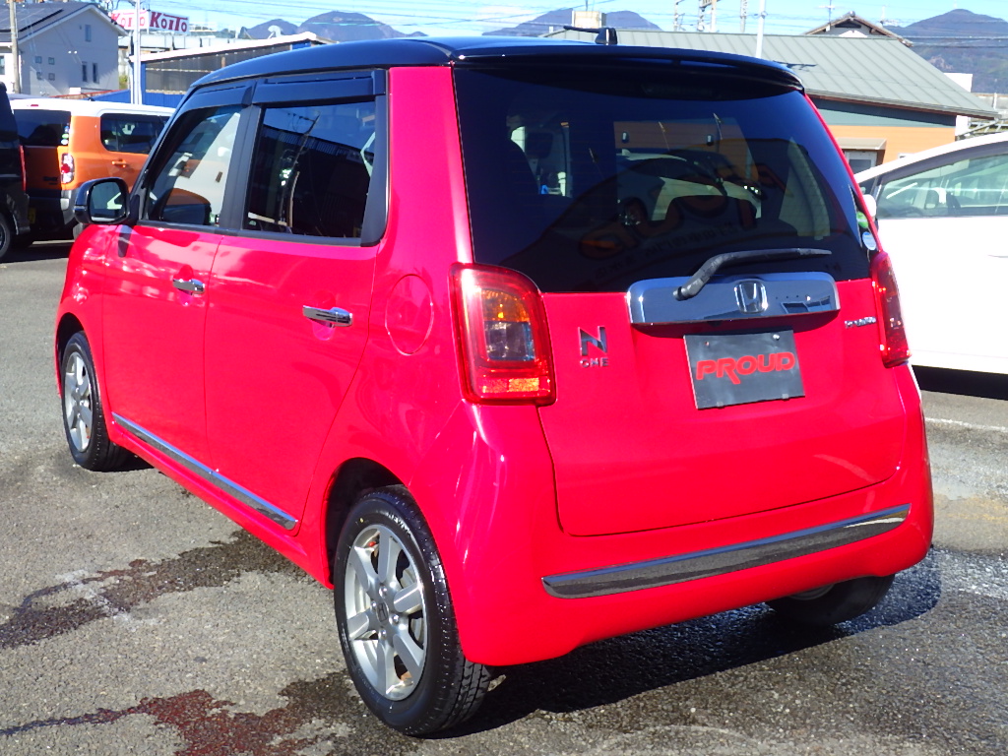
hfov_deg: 44.8
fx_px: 1223
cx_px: 504
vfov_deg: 34.3
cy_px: 378
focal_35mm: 42
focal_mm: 7.5
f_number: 5
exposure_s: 1/320
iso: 125
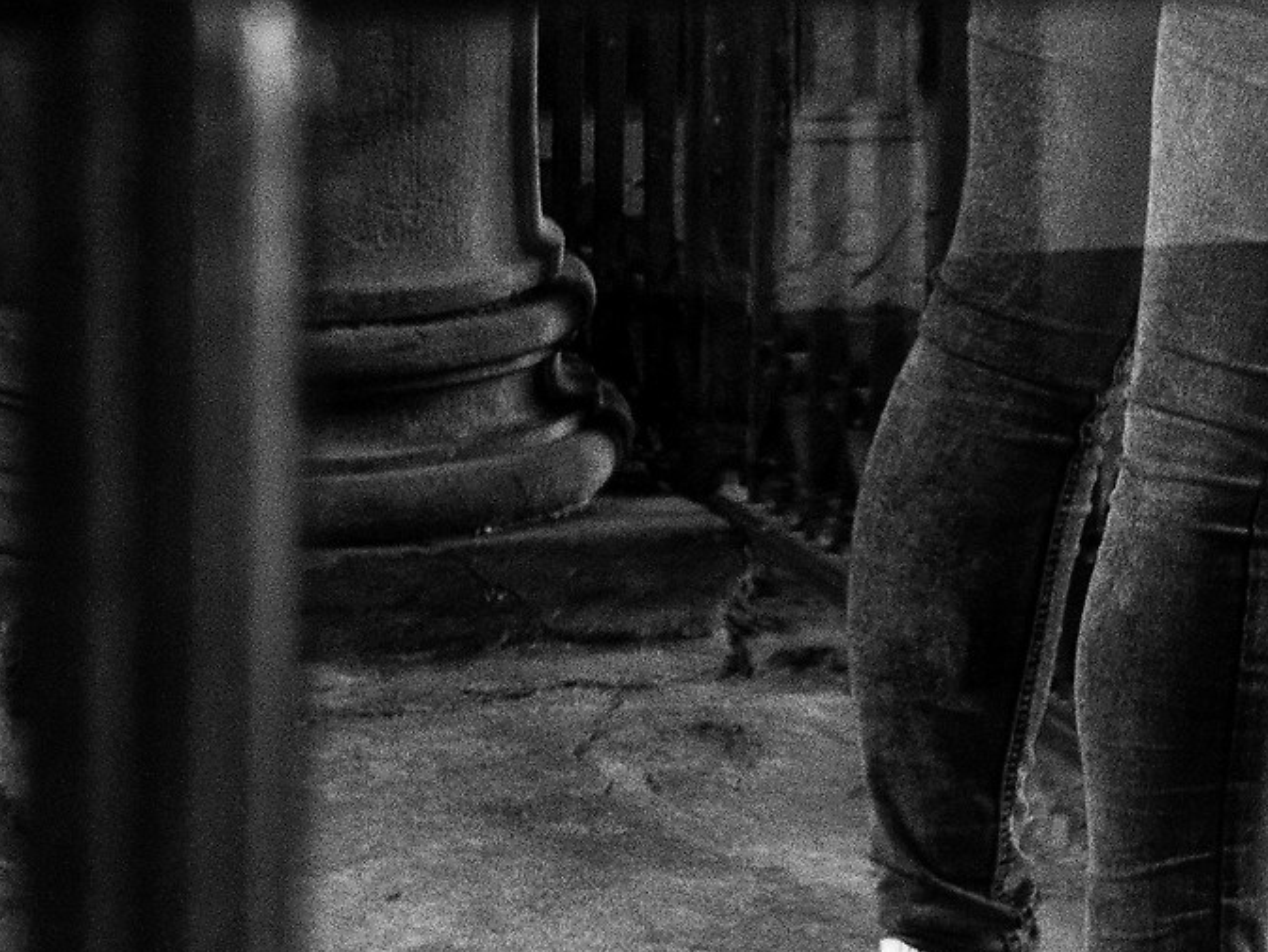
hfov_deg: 7.7
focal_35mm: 257
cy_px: -500
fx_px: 9416
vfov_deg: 5.7
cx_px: 552
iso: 1600
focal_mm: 50
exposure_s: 1/60
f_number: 3.5
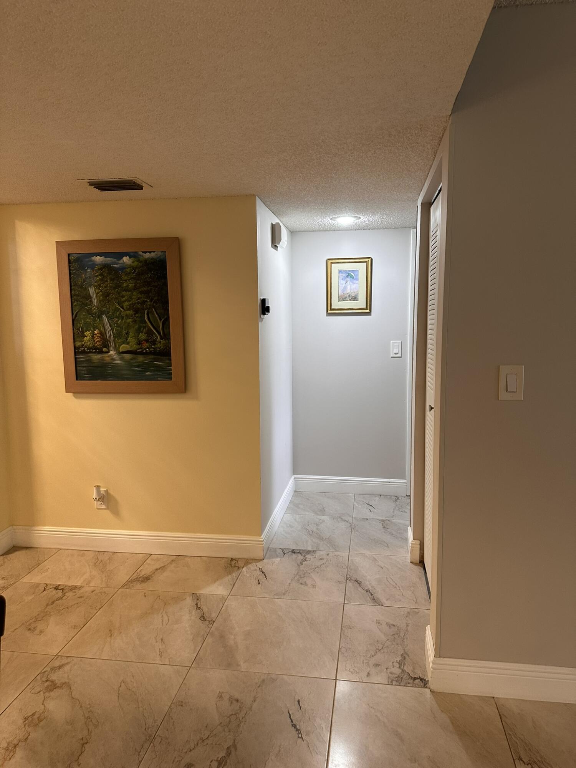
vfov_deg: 71.6
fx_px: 532
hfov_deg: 56.8
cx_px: 288
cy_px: 384
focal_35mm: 24
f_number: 1.78
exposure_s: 1/60
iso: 160
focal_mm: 6.86
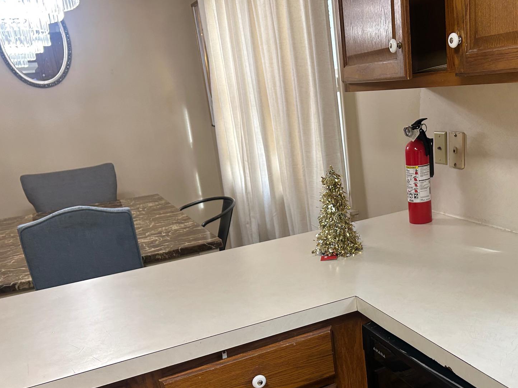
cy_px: 269
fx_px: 554
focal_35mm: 37
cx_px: 368
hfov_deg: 48.8
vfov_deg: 38.1
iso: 100
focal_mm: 5.7
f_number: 1.5
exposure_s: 1/120
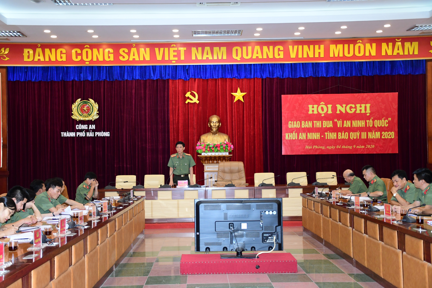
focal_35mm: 48
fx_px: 576
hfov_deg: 41.1
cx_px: 216
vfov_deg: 28.1
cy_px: 144
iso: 2000
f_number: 4
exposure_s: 1/200
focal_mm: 32
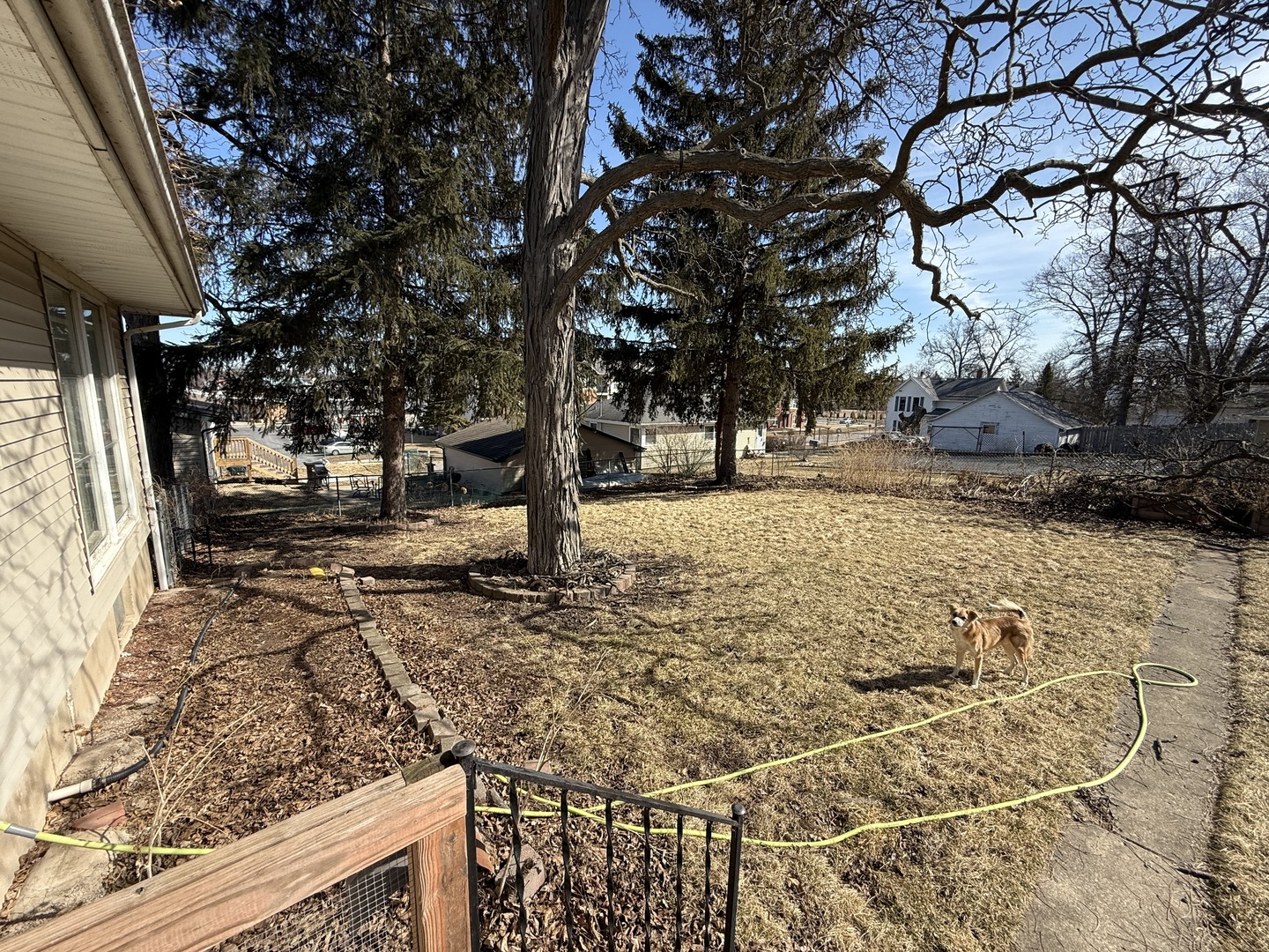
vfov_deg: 85.7
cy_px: 476
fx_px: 513
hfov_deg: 102.1
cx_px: 634
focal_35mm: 14
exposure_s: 1/942
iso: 50
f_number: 2.2
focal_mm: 2.22
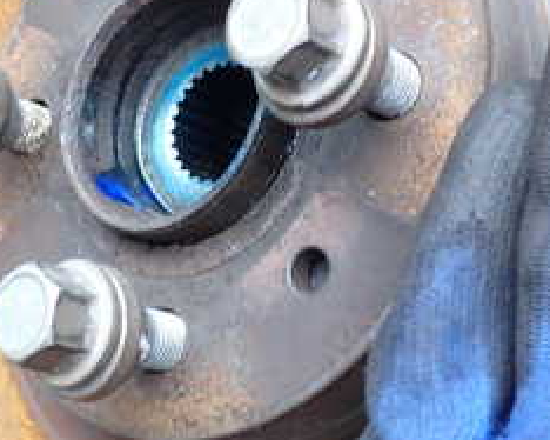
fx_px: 1220
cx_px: 162
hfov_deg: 25.2
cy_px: 82
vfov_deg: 20.2
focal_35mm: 75
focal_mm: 5.4
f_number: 2.3
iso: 100
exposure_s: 1/80
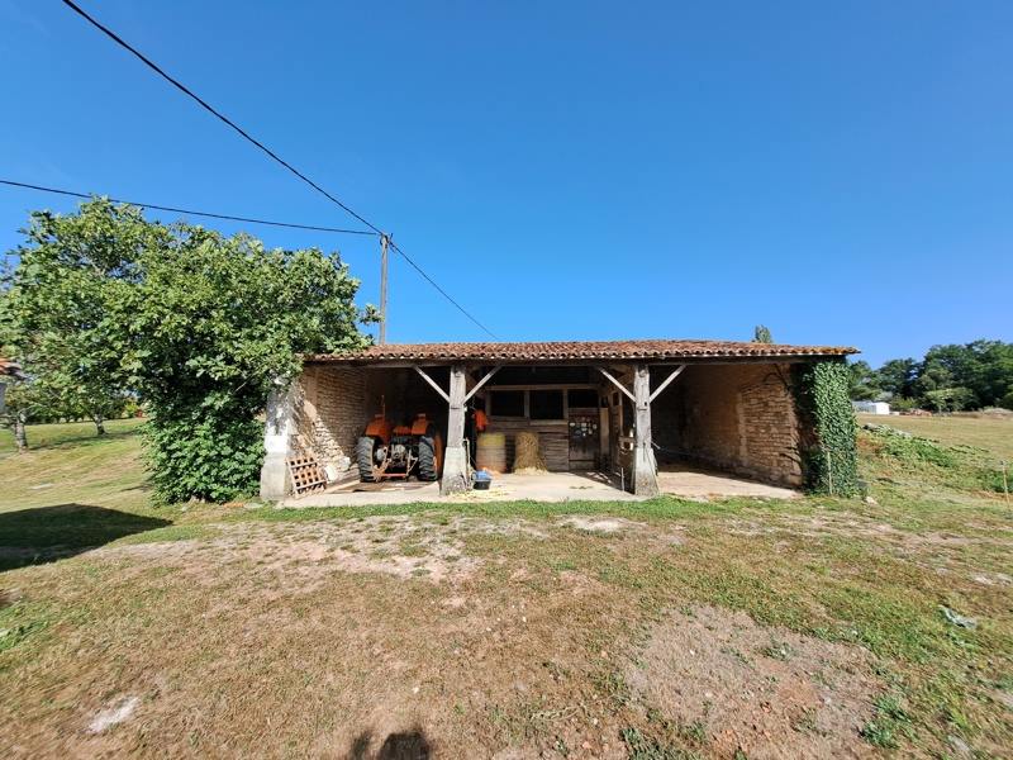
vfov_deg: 89.9
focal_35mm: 13
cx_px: 506
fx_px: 380
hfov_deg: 106.2
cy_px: 380
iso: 50
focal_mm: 1.74
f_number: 2.2
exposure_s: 1/734
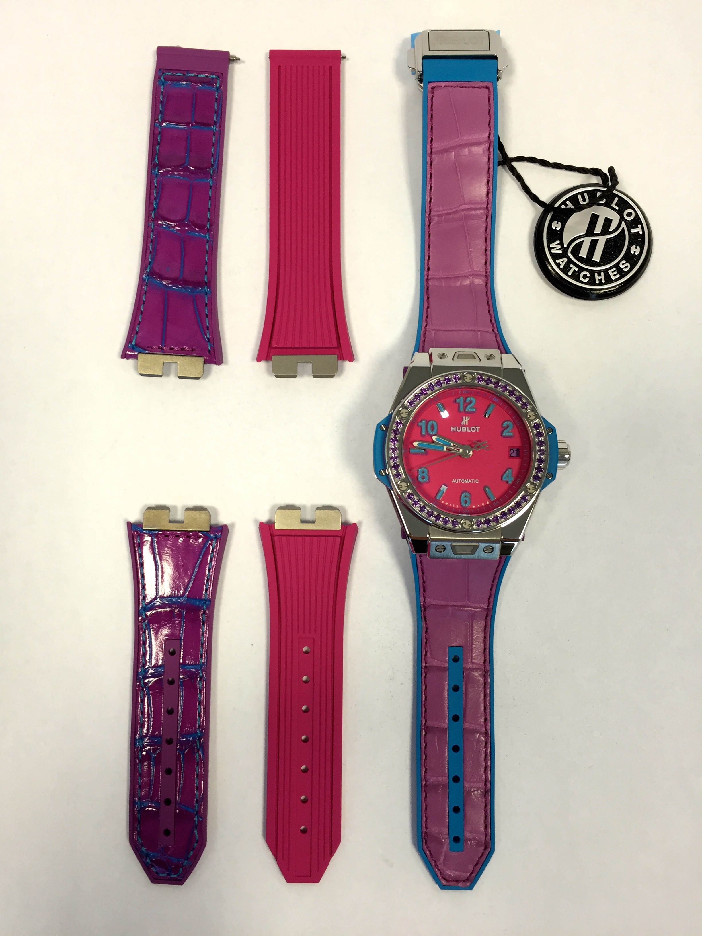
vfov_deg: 61.7
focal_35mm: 29
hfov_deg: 48.2
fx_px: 784
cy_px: 468
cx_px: 351
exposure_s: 1/33
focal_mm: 4.15
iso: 32
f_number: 2.2
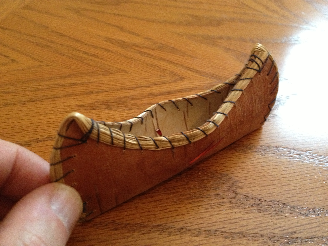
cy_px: 123
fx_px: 332
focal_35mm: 35
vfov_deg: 40.7
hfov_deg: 52.6
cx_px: 164
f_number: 2.4
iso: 400
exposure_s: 1/20
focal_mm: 4.28
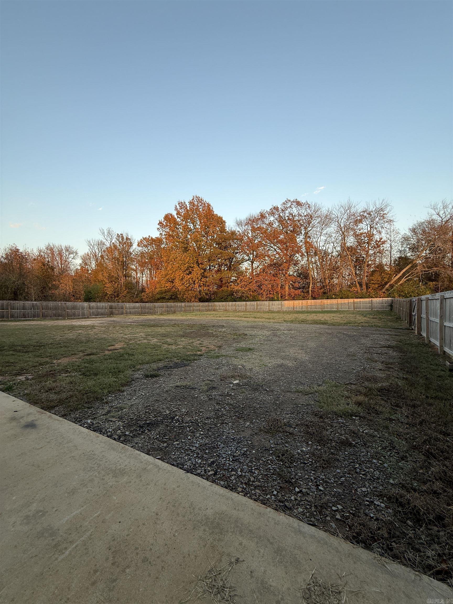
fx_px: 244
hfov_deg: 85.7
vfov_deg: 102.1
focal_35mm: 14
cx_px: 226
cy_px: 302
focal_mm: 2.22
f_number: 2.2
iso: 50
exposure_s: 1/185
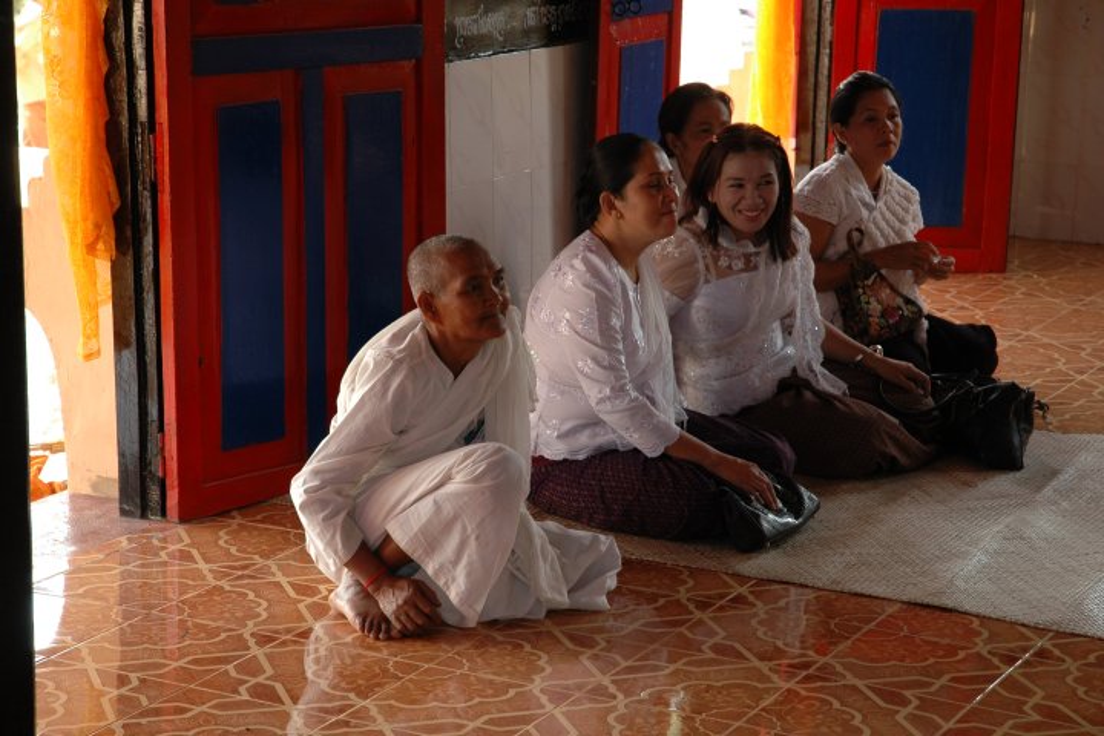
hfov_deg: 24.2
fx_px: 2576
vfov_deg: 16.3
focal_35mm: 84
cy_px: 368
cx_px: 552
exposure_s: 1/50
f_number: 4.5
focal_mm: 56
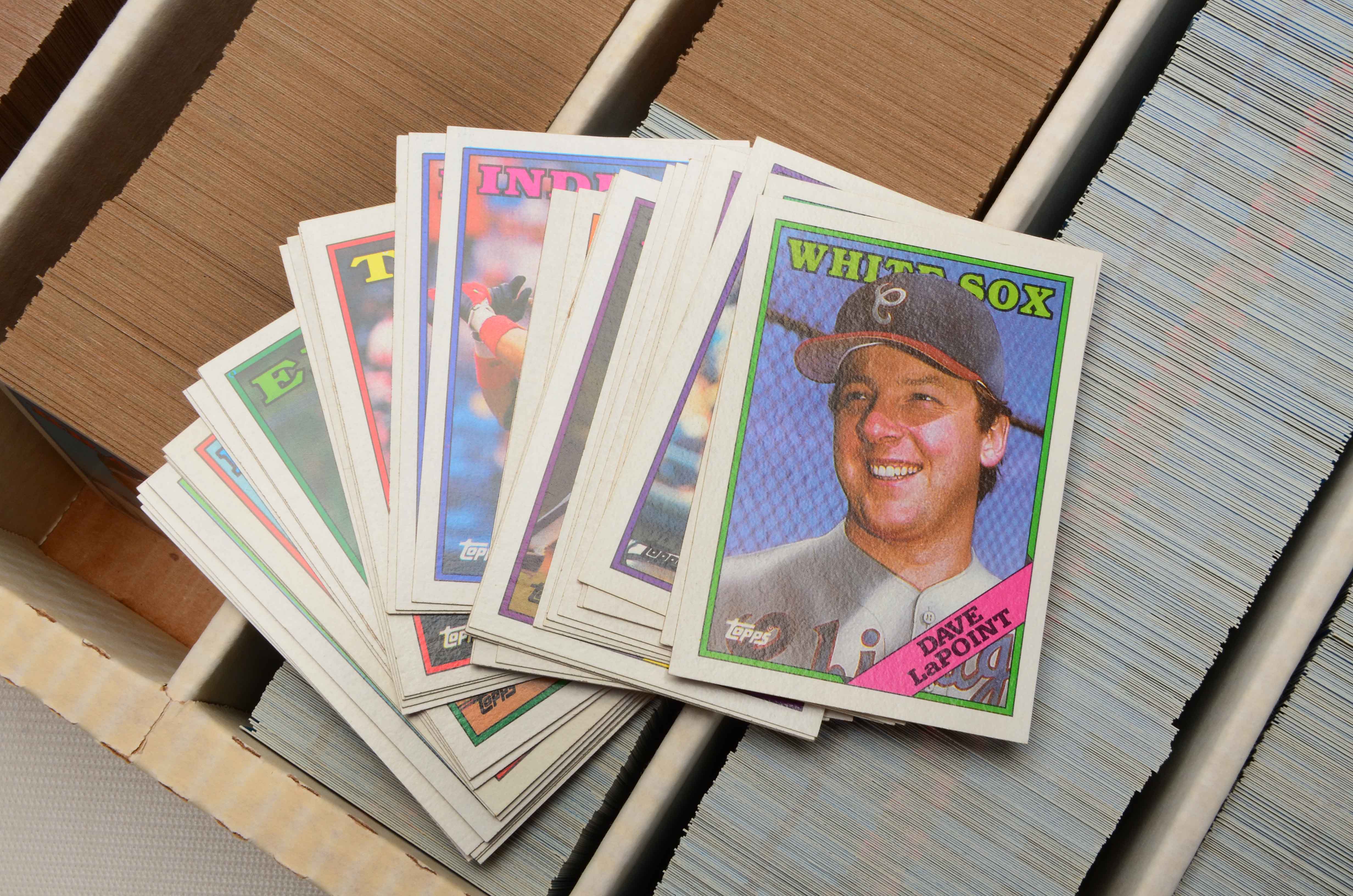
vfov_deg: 23.7
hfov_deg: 35.1
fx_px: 2138
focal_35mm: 57
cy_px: 448
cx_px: 676
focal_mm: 38
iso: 200
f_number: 20
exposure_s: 1/160
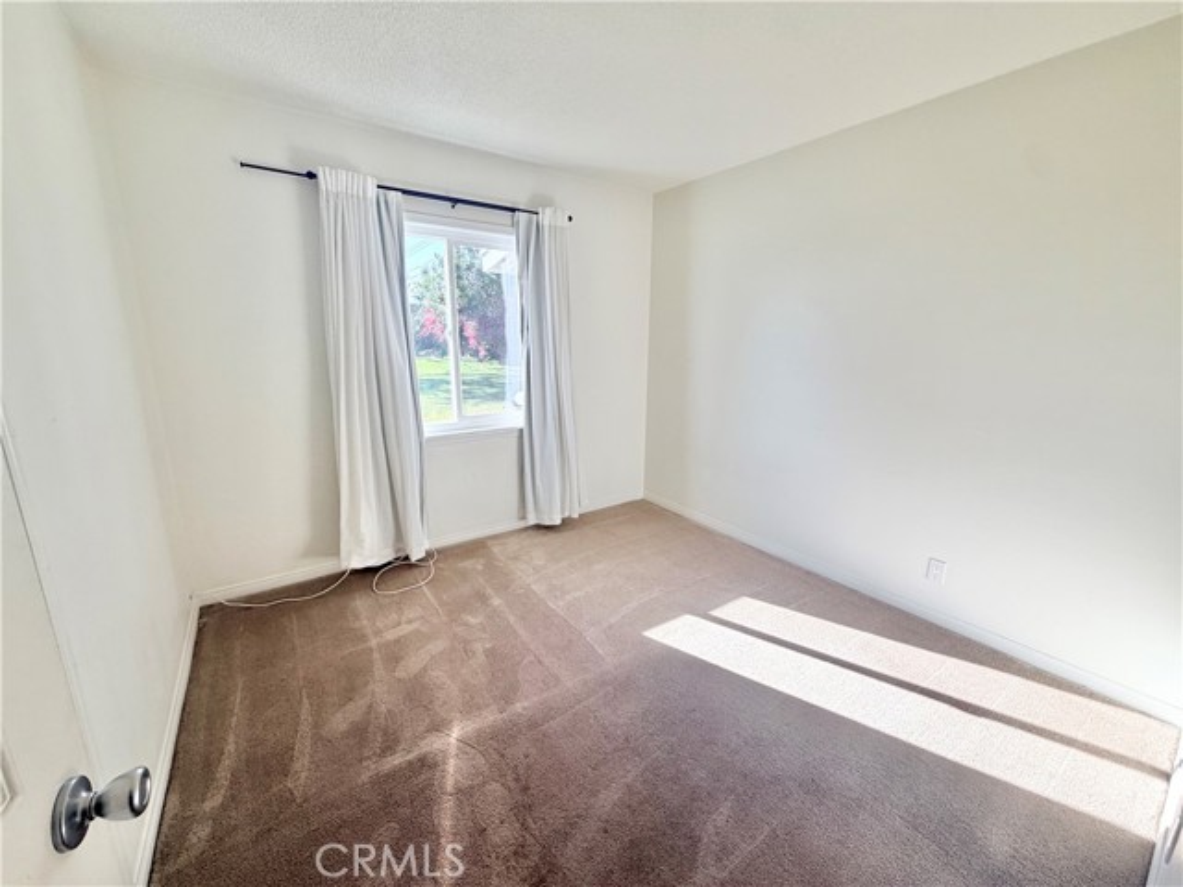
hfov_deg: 102.1
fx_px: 478
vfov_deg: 85.7
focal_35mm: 14
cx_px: 592
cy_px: 444
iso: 40
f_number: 2.2
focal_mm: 2.22
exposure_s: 1/172
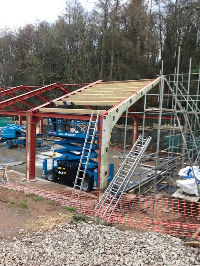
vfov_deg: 63.4
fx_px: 216
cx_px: 100
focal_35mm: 28
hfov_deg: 49.7
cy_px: 133
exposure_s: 1/50
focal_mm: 3.99
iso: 32
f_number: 1.8
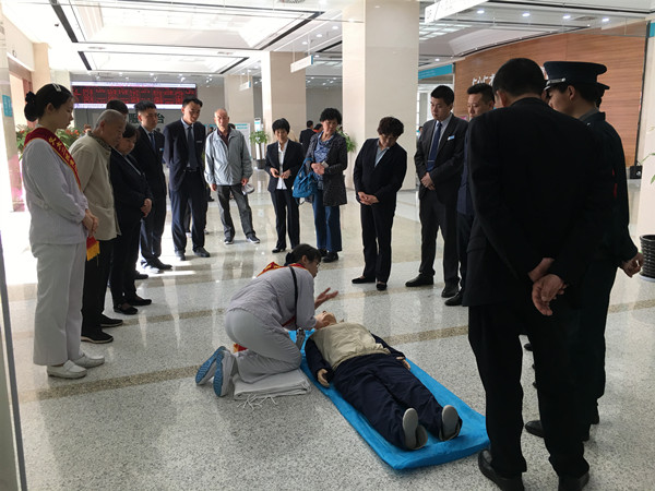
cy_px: 246
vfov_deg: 48.2
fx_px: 549
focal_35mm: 29
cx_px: 328
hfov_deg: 61.7
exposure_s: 1/33
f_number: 2.2
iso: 25
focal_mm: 4.15
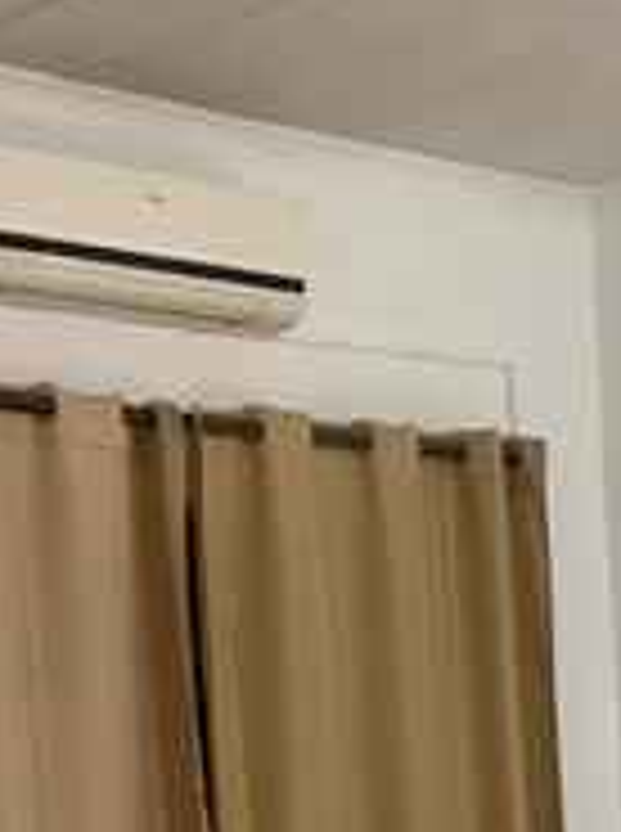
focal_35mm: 104
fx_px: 2496
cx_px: 693
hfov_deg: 13.9
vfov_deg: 17.0
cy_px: 1277
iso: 500
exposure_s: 1/50
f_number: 1.78
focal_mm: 6.76
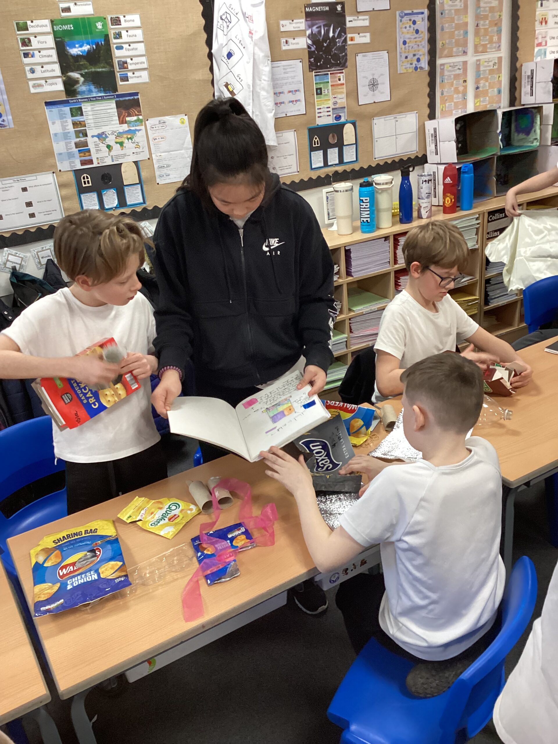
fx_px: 666
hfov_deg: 45.4
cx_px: 279
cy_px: 372
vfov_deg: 58.4
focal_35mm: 31
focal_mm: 3.3
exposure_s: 1/60
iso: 250
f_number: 2.4
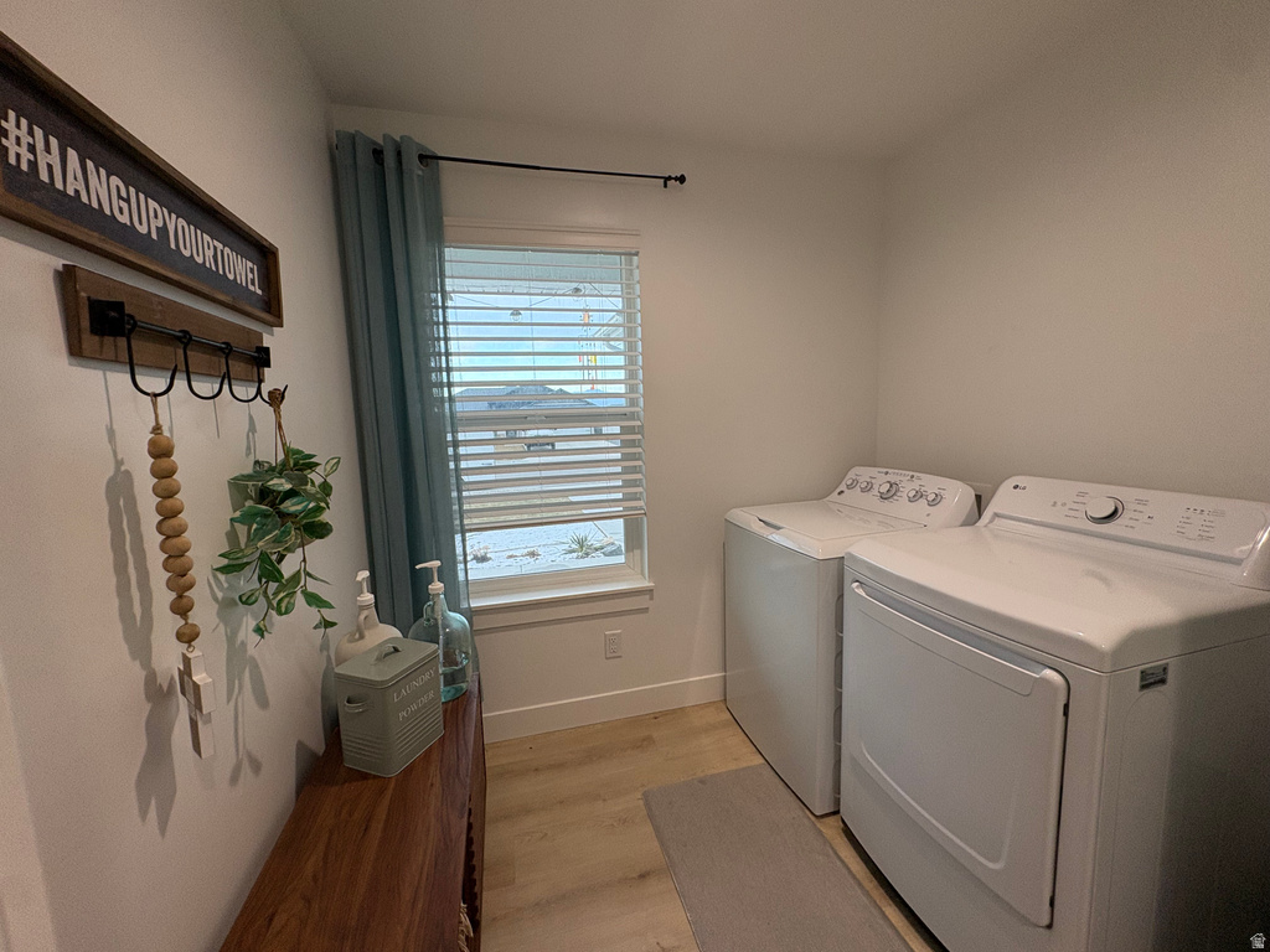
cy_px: 476
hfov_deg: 102.1
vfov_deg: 85.7
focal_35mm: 14
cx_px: 635
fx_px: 514
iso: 125
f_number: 2.2
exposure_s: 1/120
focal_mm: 2.22
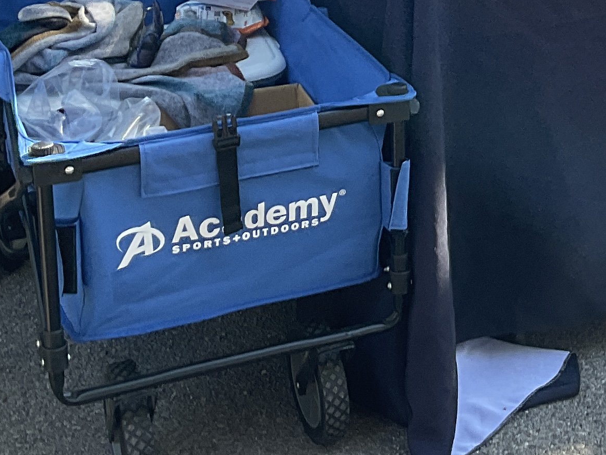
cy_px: -81
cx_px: 665
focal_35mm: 100
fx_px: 1751
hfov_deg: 18.9
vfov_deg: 14.4
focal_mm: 3
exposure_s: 1/191
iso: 16
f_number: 1.8
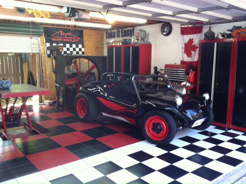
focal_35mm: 35
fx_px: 248
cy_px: 92
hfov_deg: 52.7
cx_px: 123
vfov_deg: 40.6
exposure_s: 1/15
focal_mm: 3.85
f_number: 2.8
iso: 80
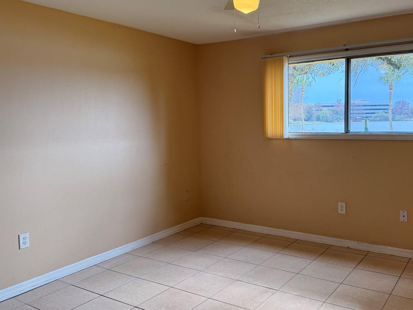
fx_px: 382
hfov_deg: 56.6
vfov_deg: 44.1
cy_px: 144
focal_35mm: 32
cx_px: 237
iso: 100
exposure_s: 1/344
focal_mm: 6.76
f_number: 1.78
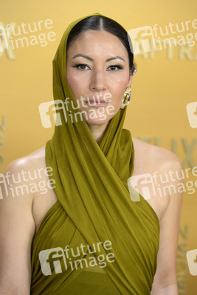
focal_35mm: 195
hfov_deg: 7.0
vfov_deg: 10.5
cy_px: 148
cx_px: 98
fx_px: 1599
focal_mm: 195
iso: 2500
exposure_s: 1/250
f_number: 5.6
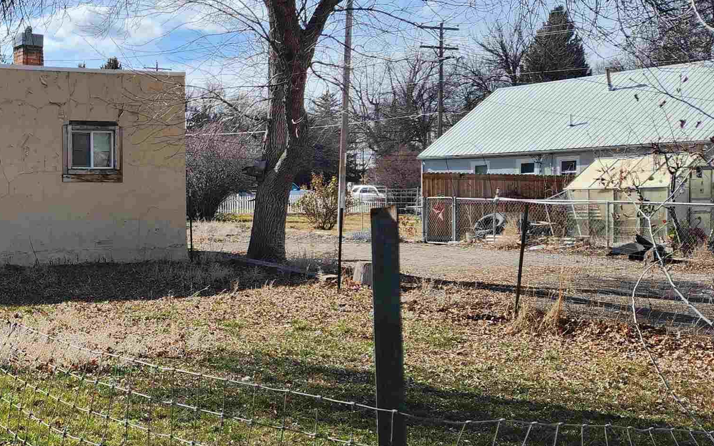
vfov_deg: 25.8
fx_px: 973
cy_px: 243
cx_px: -5
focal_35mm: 50
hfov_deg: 36.2
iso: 20
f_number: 1.8
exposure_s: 1/1493
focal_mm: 5.4
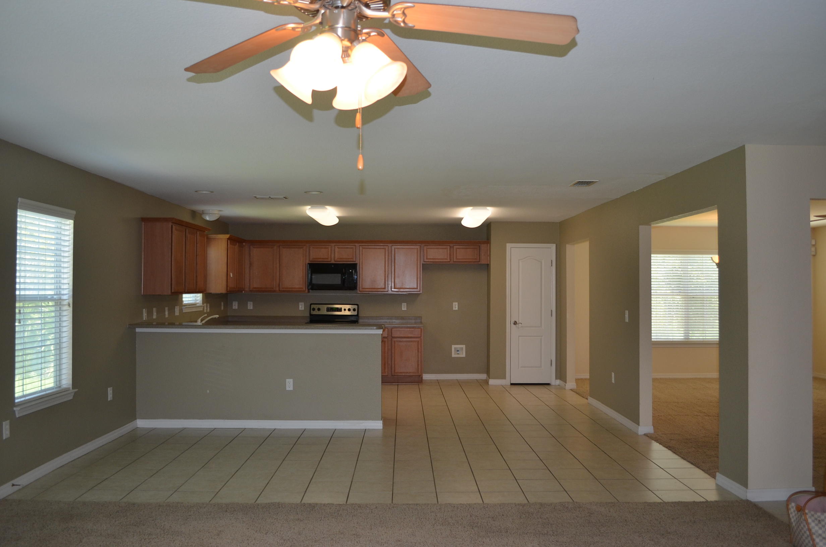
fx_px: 687
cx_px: 413
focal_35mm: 30
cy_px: 274
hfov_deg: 62.0
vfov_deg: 43.4
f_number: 3.8
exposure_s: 1/125
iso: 400
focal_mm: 20
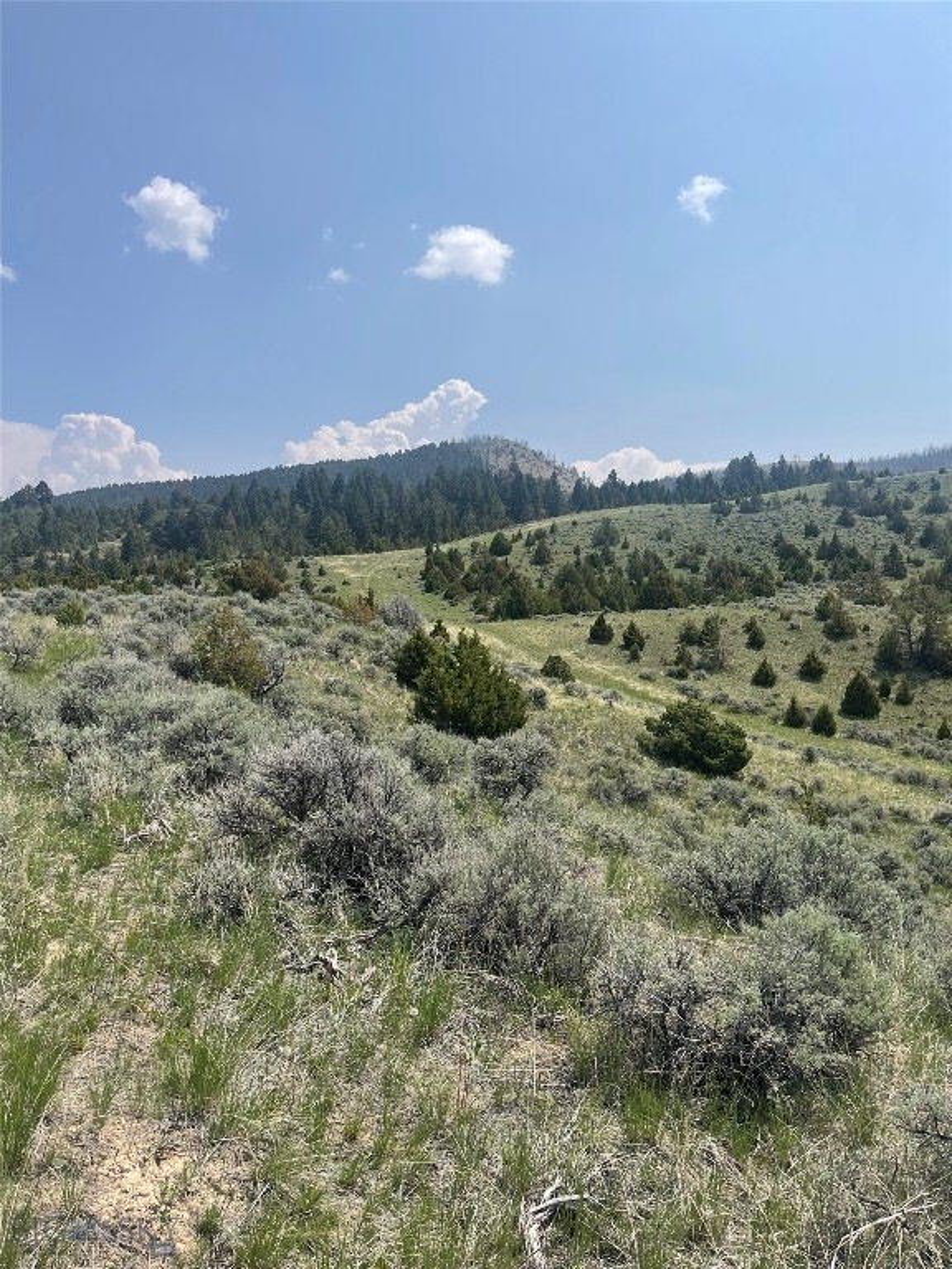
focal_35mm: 26
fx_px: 953
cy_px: 634
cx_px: 476
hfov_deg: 53.1
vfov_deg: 67.3
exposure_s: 1/5128
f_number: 1.6
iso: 32
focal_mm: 5.1
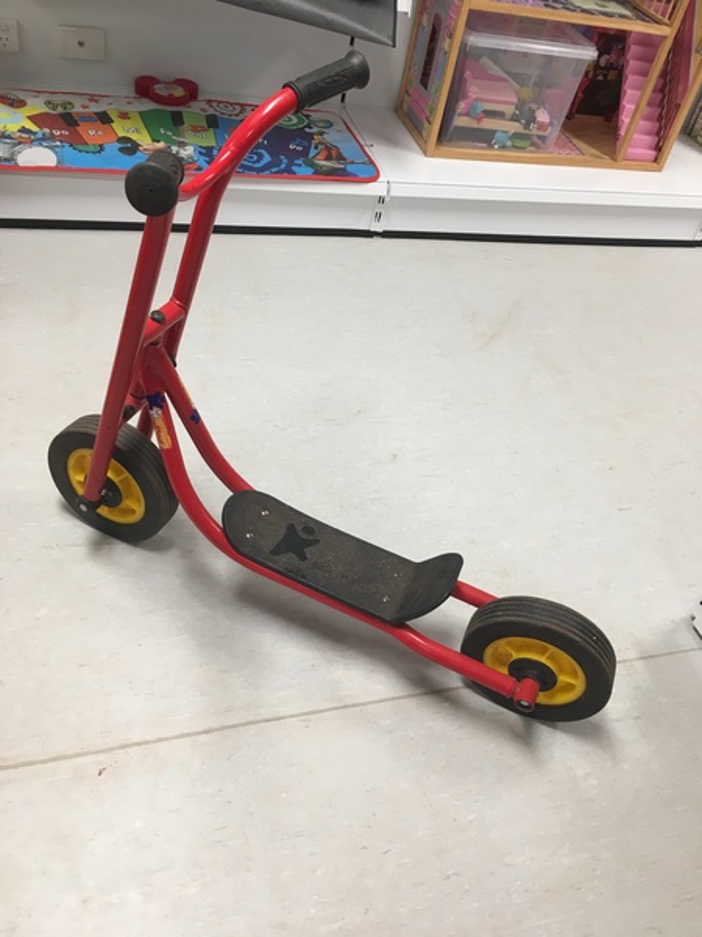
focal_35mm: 29
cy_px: 468
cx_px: 351
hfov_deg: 48.2
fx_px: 784
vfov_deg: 61.7
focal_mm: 4.15
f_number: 2.2
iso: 64
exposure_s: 1/33
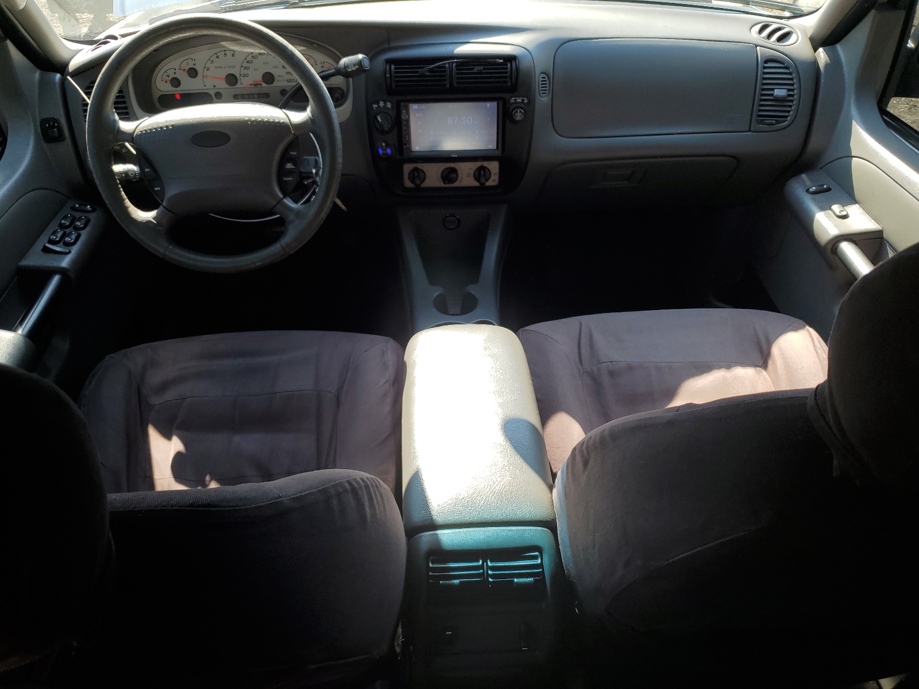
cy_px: 344
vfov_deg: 53.1
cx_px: 460
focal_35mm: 26
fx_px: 690
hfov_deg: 67.3
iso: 50
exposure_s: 1/370
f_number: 1.5
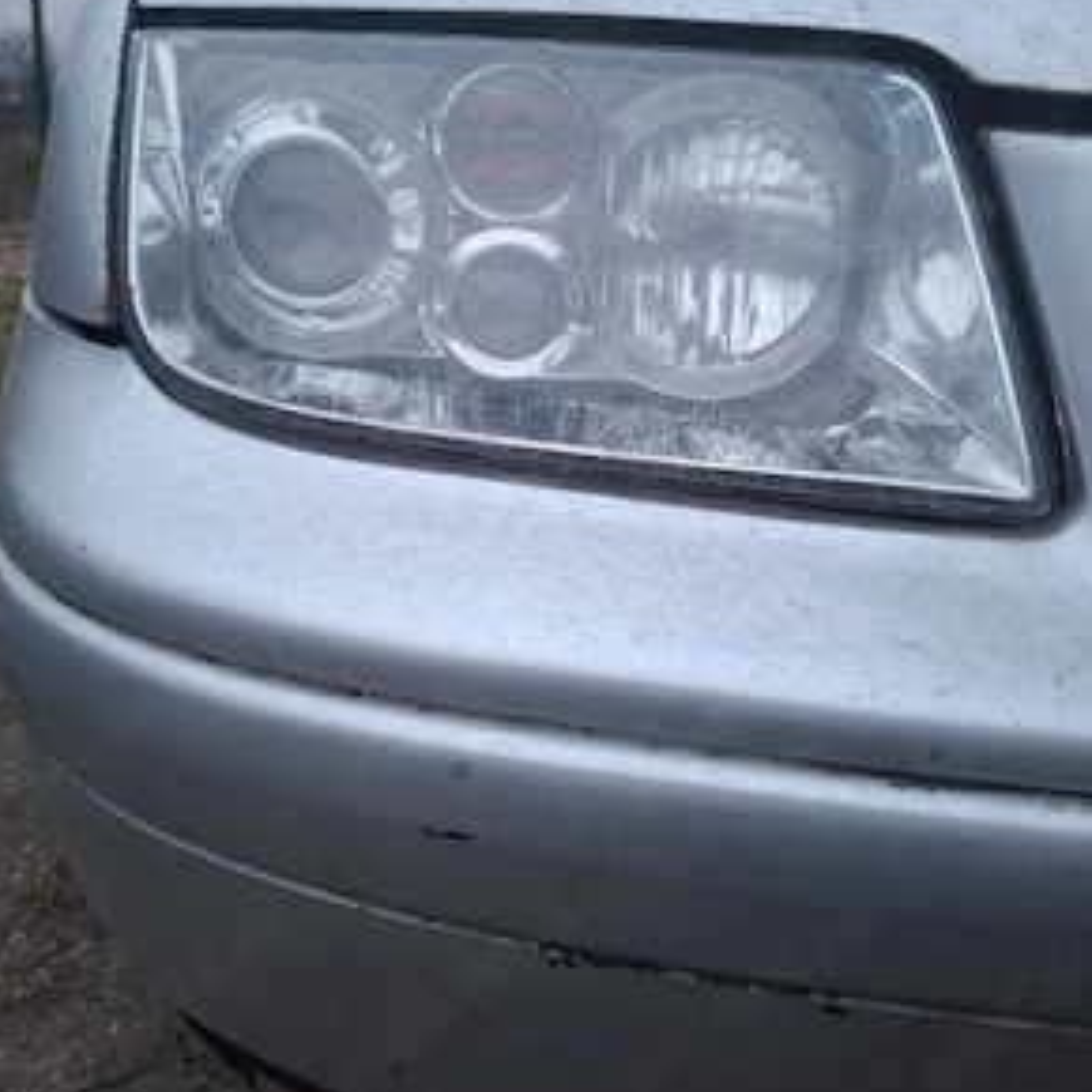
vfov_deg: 57.0
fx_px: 999
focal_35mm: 28
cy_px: 456
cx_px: 531
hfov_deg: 57.3
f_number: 1.8
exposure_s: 1/50
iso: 160
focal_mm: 5.54
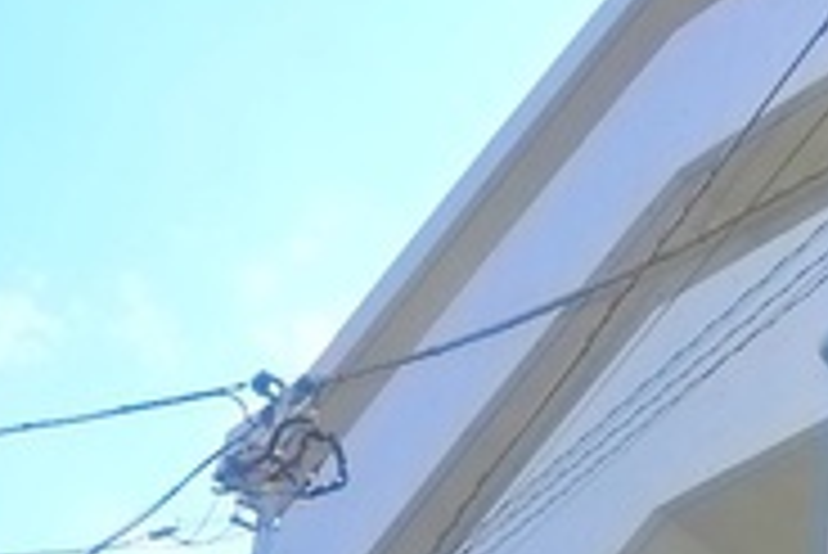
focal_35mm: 95
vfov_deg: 13.5
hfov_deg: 19.7
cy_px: 845
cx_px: 1076
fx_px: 2187
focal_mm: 5.1
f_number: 3.5
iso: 400
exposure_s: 1/500
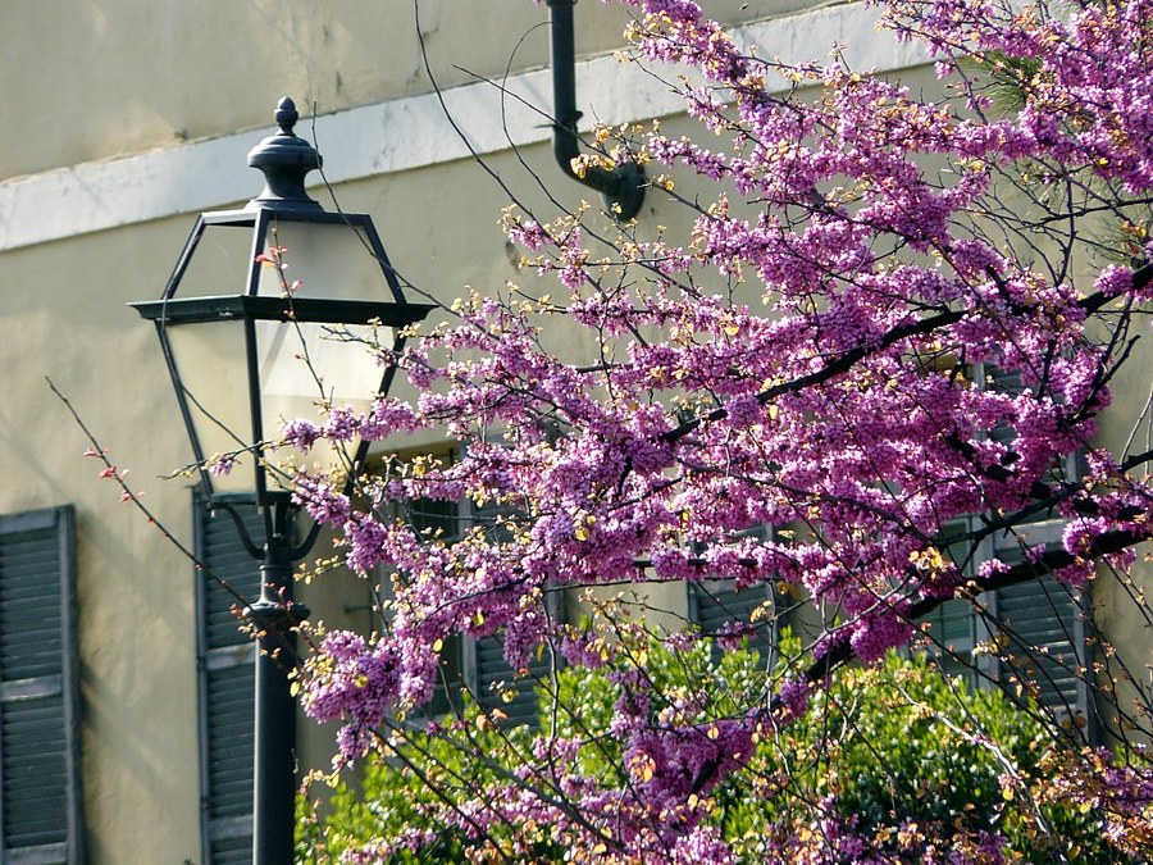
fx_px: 14389
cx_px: 576
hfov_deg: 4.6
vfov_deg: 3.4
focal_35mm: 432
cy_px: 432
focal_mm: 72
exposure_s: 1/250
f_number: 4.5
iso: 100
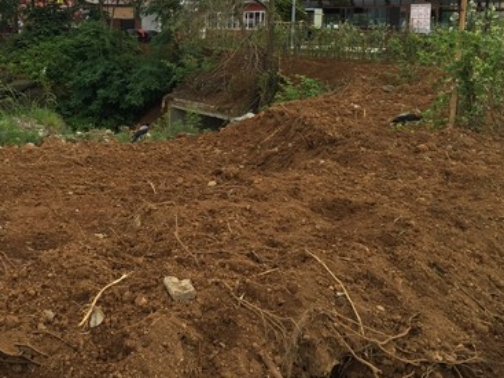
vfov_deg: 27.3
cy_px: 114
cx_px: 152
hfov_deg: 35.7
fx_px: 771
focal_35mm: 53
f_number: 2.2
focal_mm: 4.15
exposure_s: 1/430
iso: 32
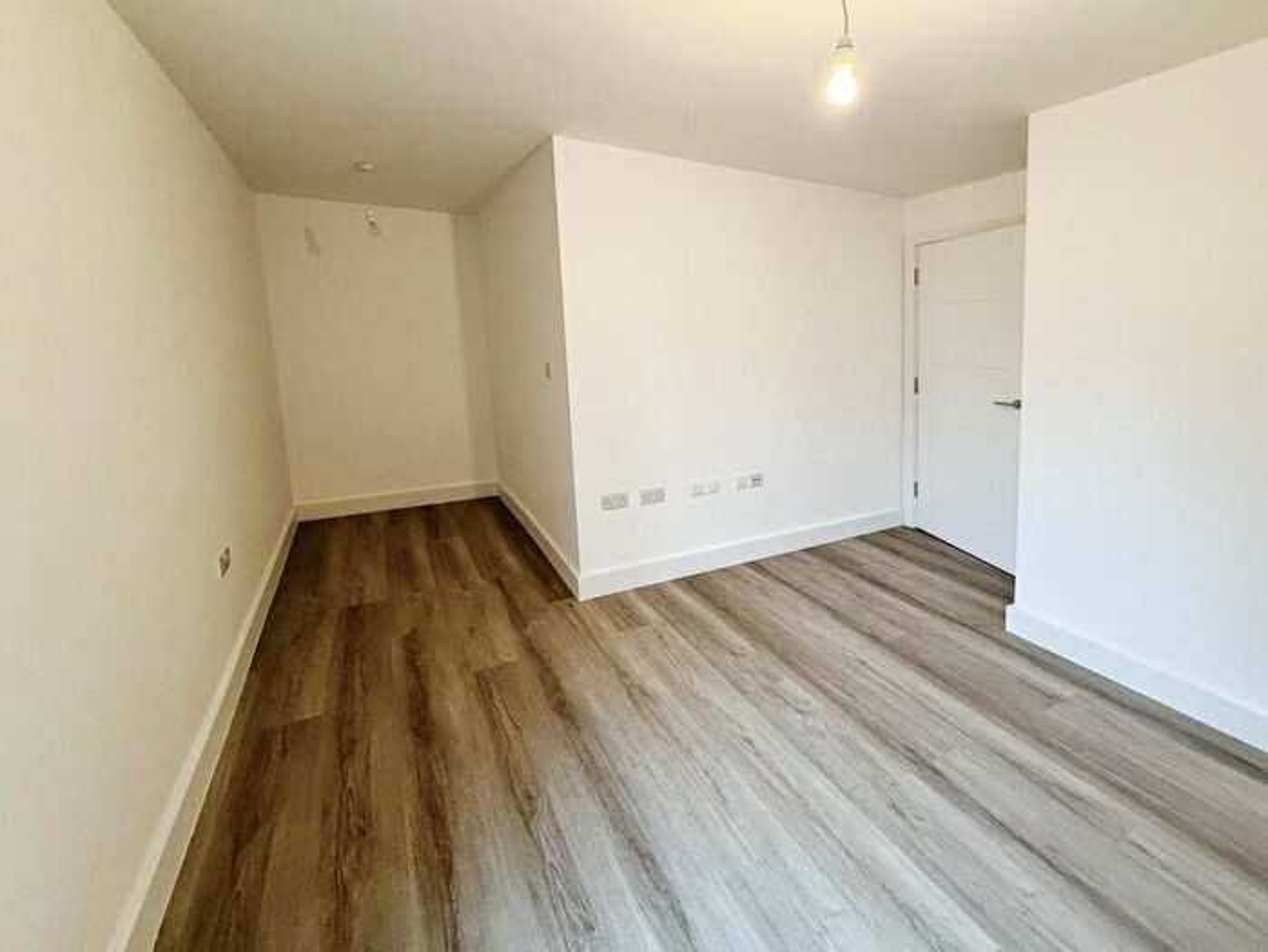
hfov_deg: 102.0
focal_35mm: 14
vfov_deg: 85.7
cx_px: 634
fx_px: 513
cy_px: 476
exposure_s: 1/60
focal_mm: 2.22
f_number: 2.2
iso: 400
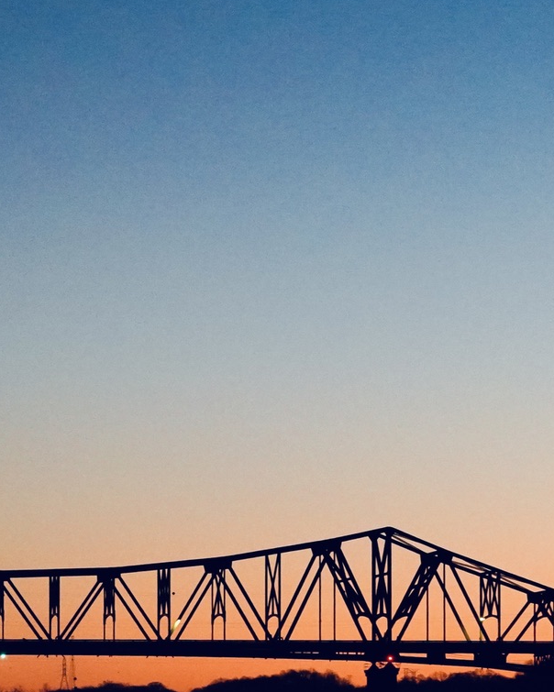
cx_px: 4
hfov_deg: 8.1
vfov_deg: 10.2
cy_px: 643
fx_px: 3874
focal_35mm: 189
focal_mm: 70
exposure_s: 1/80
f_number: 5.6
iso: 8000
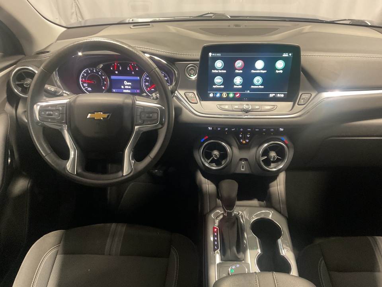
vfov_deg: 48.2
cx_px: 191
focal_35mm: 29
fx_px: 320
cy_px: 144
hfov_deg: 61.7
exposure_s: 1/30
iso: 320
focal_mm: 3
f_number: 1.8
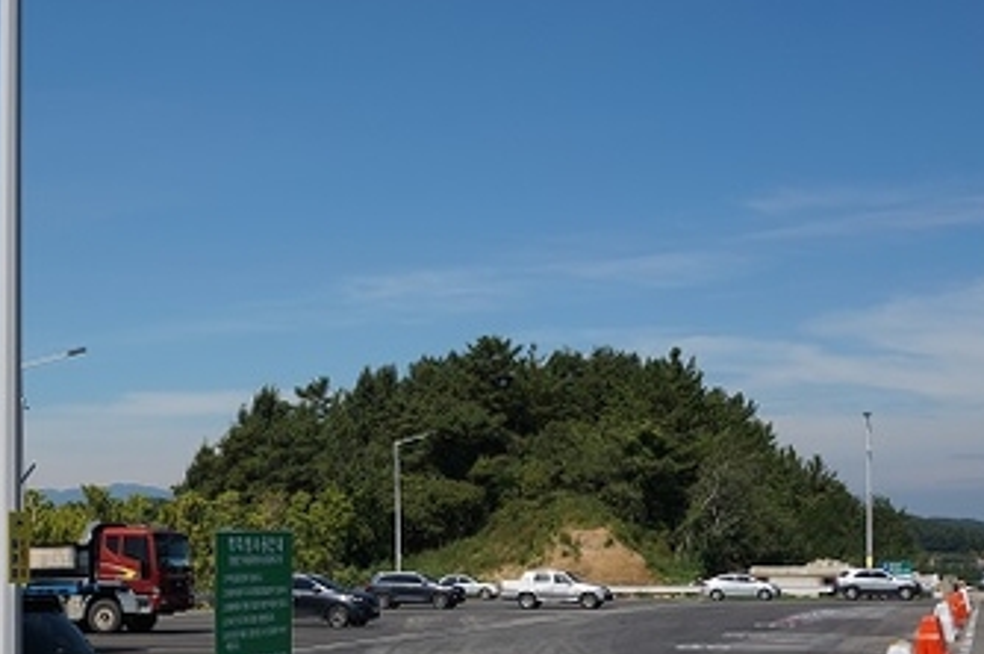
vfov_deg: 22.2
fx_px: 1635
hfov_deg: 32.6
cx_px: 194
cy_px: 546
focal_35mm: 60
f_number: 9
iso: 100
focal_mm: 23
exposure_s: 1/320
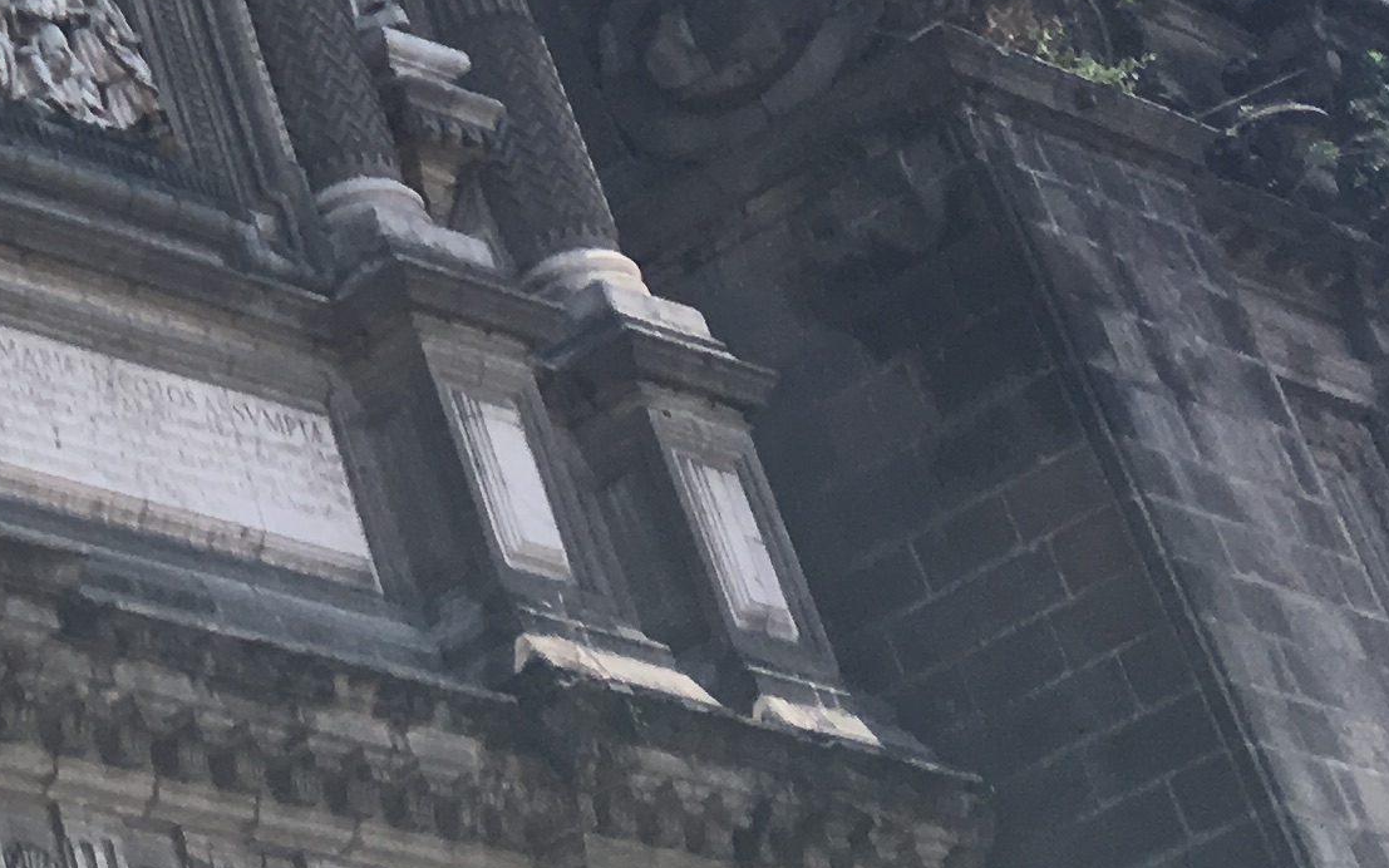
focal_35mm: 112
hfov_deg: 16.9
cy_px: -523
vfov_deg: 11.1
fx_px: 4240
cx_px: -674
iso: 25
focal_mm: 4.15
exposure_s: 1/1282
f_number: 2.2
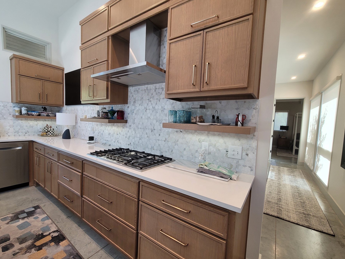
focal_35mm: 14
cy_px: 132
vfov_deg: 85.7
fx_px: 140
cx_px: 175
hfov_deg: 102.1
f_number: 2.2
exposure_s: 1/60
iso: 125
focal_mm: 2.2
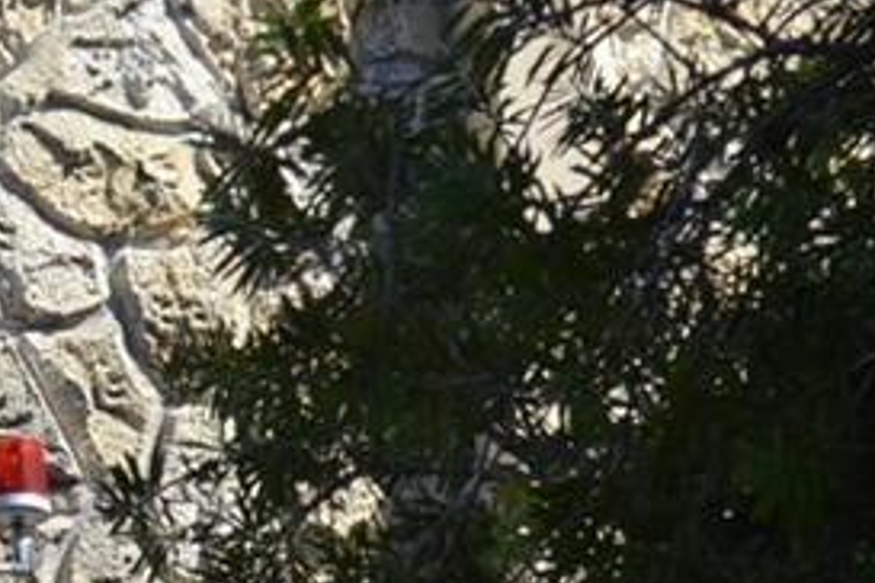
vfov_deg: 4.4
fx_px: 7531
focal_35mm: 310
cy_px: 1054
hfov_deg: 6.6
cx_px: -426
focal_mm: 55
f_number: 7.1
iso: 100
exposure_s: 1/200
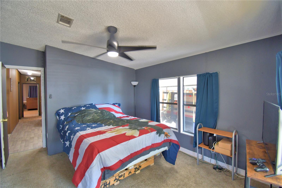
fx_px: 117
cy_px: 94
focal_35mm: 15
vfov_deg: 77.3
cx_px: 141
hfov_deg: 100.4
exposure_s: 1/30
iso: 450
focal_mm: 10
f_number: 4.5
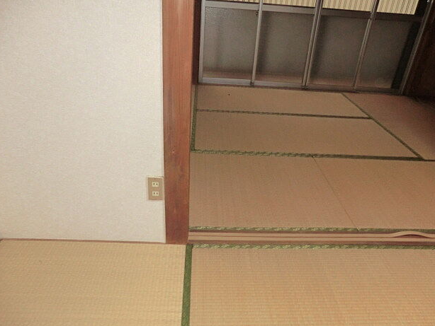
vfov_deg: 54.9
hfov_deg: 69.4
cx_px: 220
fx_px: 314
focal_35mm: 25
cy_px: 163
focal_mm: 4.3
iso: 400
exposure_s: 1/40
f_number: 3.2
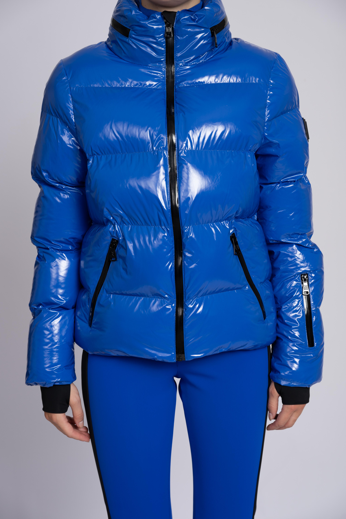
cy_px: 260
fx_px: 980
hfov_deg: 20.0
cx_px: 173
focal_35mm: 68
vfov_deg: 29.7
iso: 125
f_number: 7.1
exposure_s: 1/200
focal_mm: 68
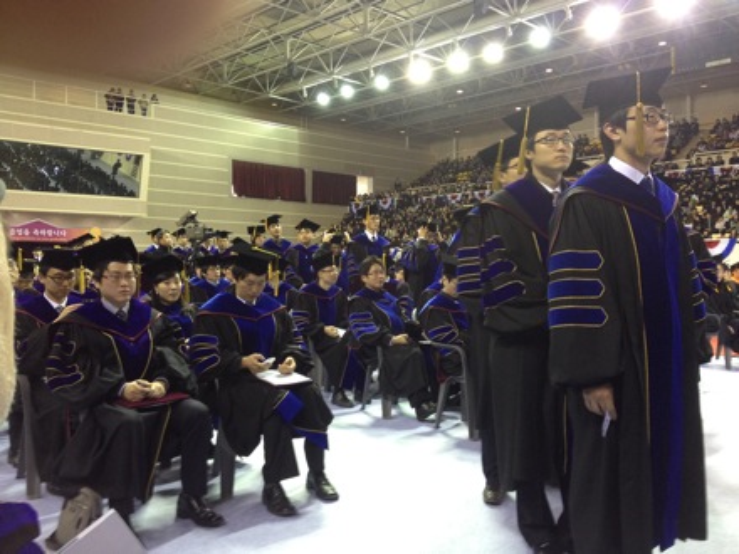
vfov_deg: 40.7
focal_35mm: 35
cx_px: 370
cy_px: 277
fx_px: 747
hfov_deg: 52.6
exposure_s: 1/20
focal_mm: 4.28
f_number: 2.4
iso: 125
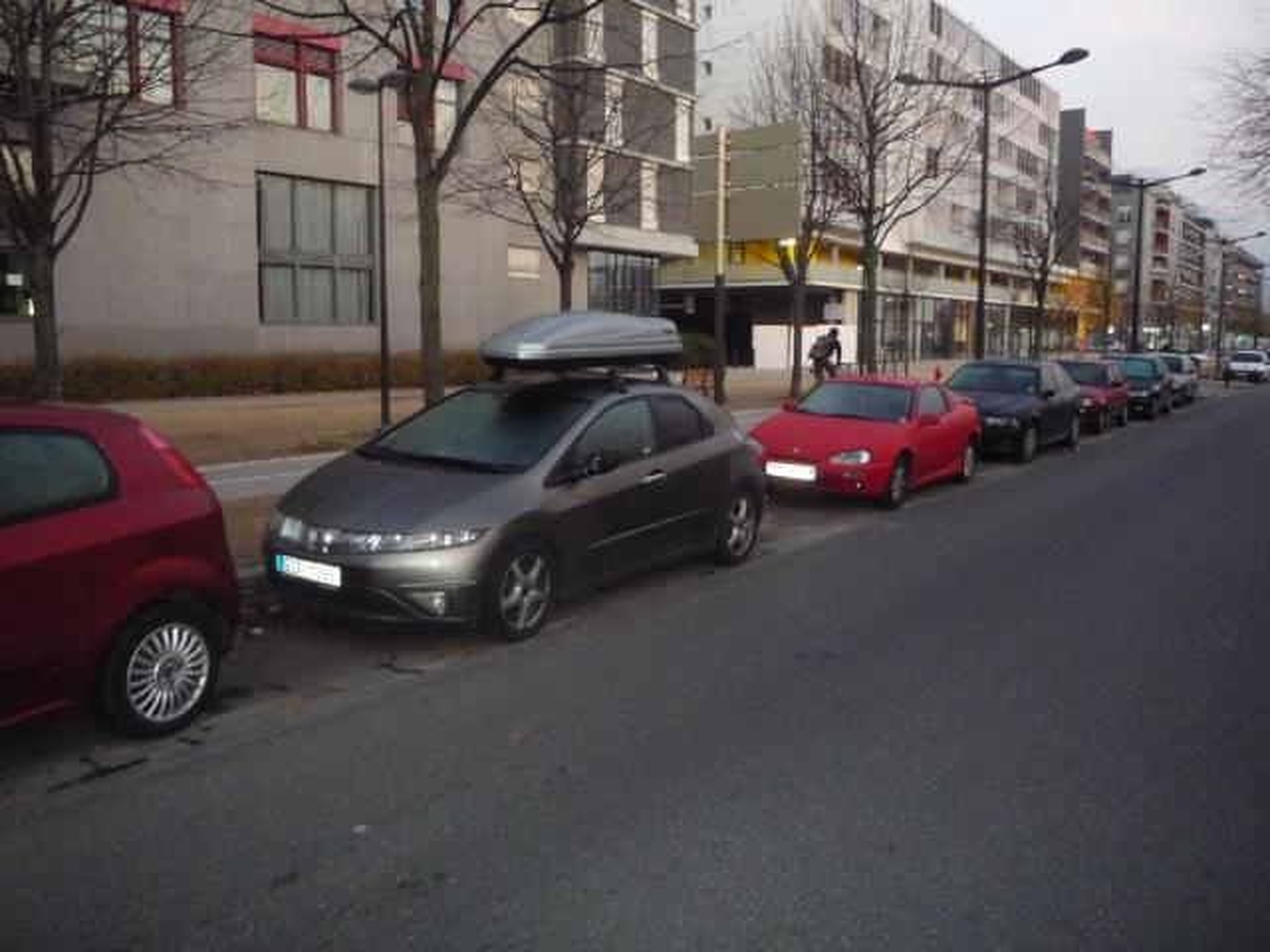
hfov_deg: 60.0
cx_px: 635
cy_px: 476
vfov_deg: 46.8
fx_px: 1101
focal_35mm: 30
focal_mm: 5.2
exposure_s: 1/30
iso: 640
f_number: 3.3
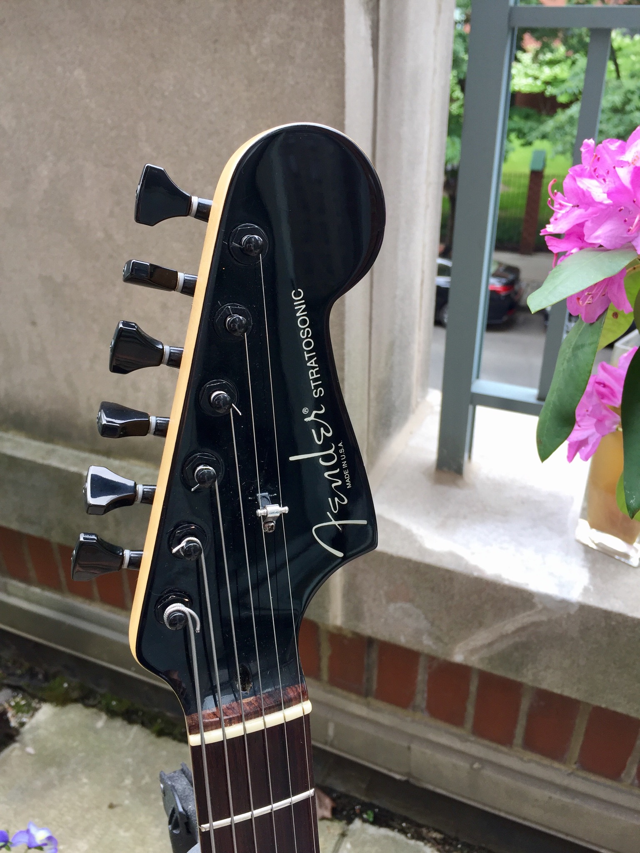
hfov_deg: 48.2
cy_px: 426
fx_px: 715
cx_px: 320
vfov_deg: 61.7
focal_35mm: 29
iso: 32
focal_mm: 4.15
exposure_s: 1/120
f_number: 2.2
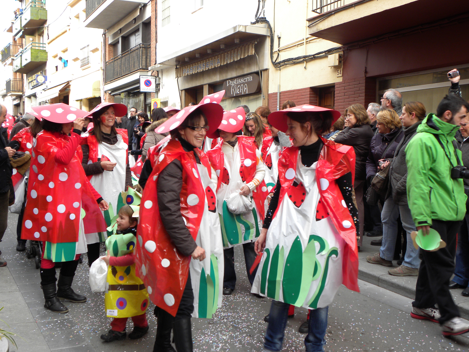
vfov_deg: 34.4
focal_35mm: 42
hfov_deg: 44.8
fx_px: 569
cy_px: 178
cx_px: 232
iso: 66
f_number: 3.2
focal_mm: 7.3
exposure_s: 1/78.8
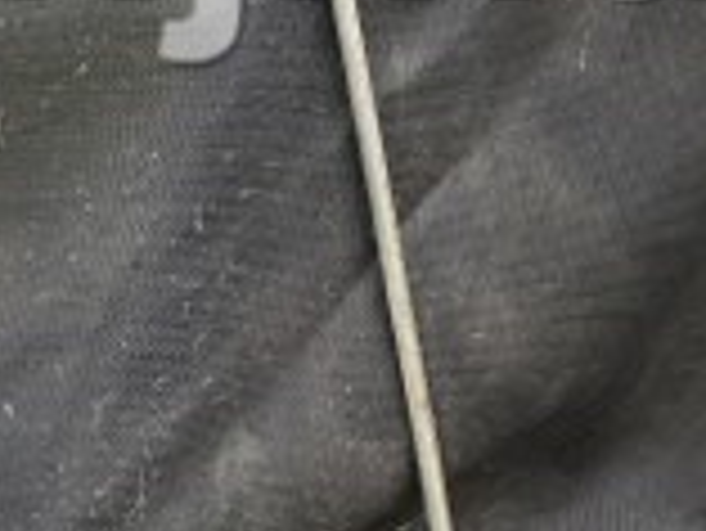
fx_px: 2490
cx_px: 818
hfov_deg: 15.6
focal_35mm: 122
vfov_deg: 11.9
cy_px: -117
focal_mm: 6.76
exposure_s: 1/840
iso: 100
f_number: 1.78
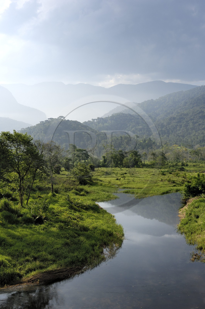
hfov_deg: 28.9
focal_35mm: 46
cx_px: 102
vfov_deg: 42.4
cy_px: 154
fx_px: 398
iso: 100
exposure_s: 1/160
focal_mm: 31
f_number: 8.5
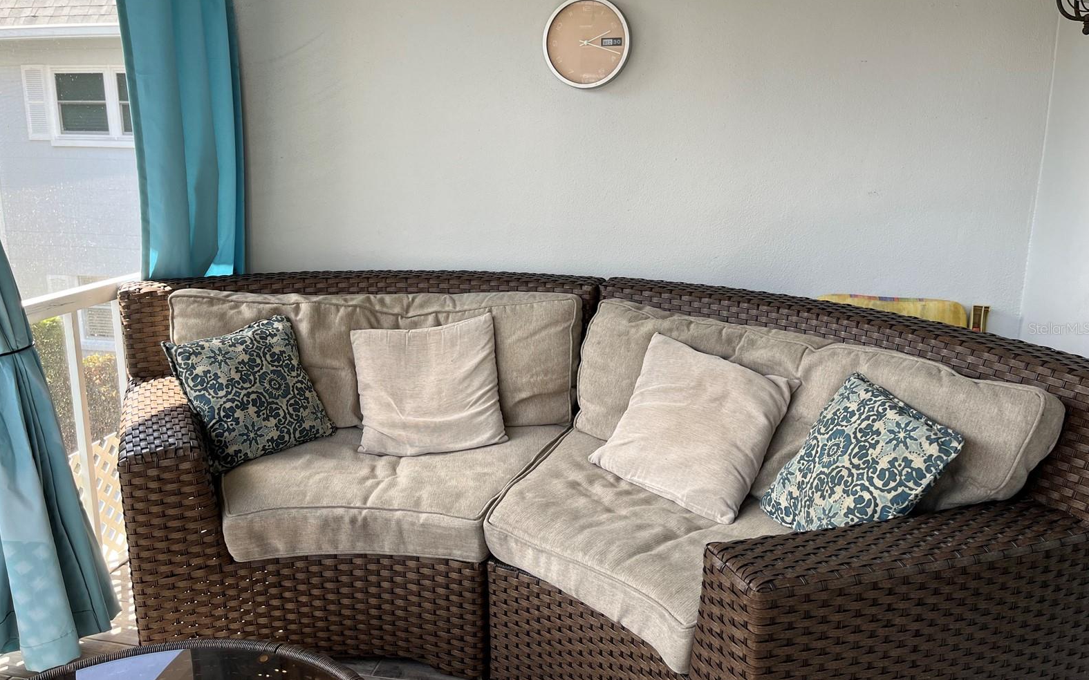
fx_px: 831
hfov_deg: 66.5
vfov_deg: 44.5
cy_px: 328
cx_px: 541
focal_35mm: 28
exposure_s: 1/242
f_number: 1.6
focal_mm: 5.1
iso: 40
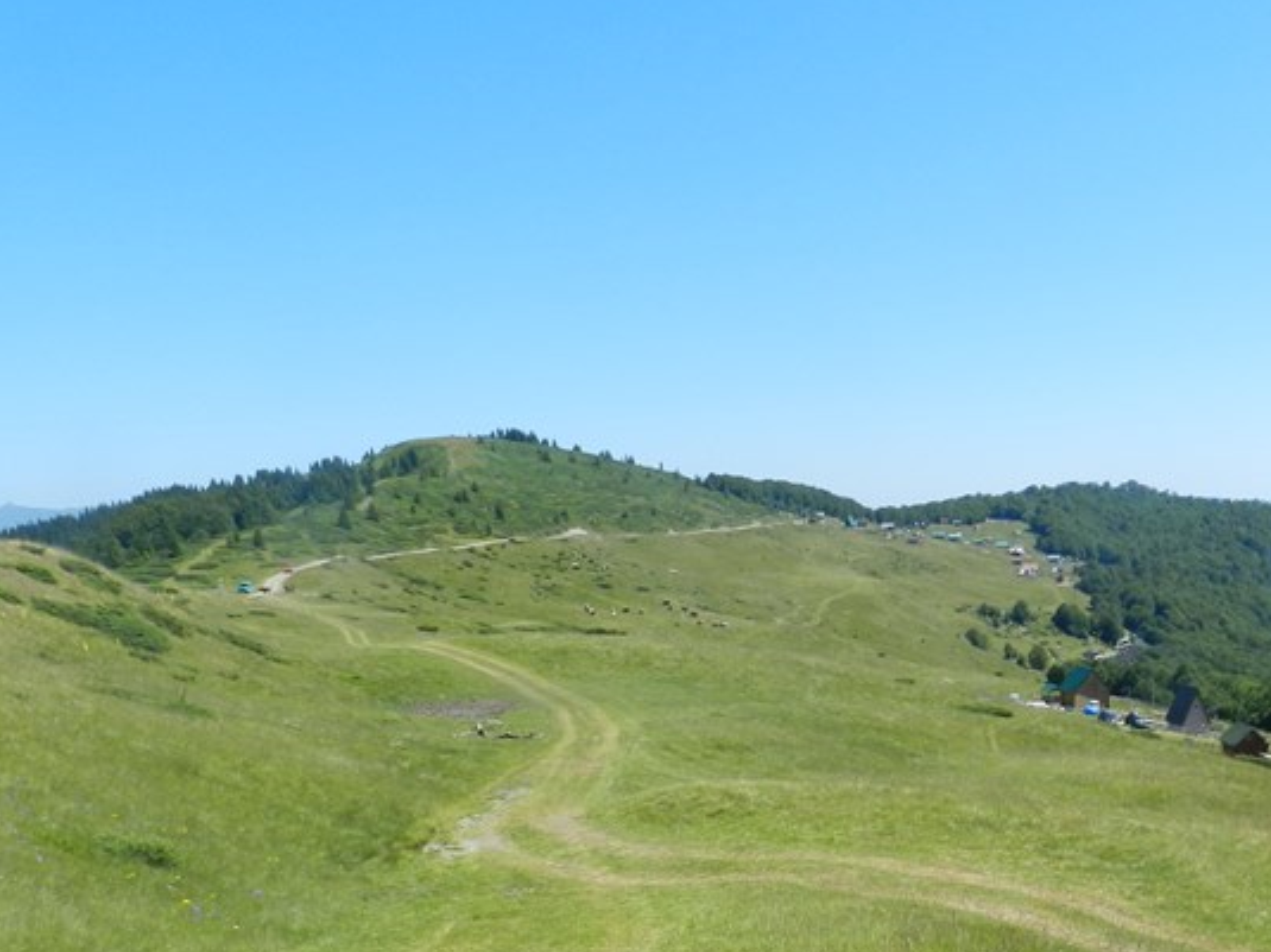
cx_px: 720
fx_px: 1615
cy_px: 890
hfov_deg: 42.9
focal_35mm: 44
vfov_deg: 31.1
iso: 160
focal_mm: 4
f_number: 4
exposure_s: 1/800
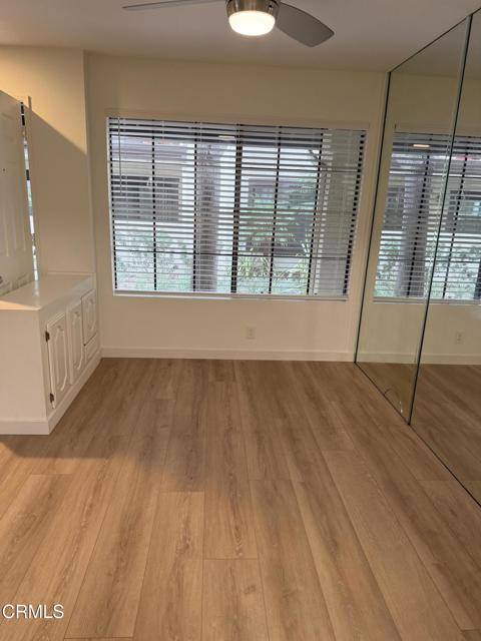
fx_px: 445
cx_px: 240
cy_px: 320
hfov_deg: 56.8
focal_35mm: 24
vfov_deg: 71.6
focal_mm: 6.76
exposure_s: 1/60
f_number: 1.78
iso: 250
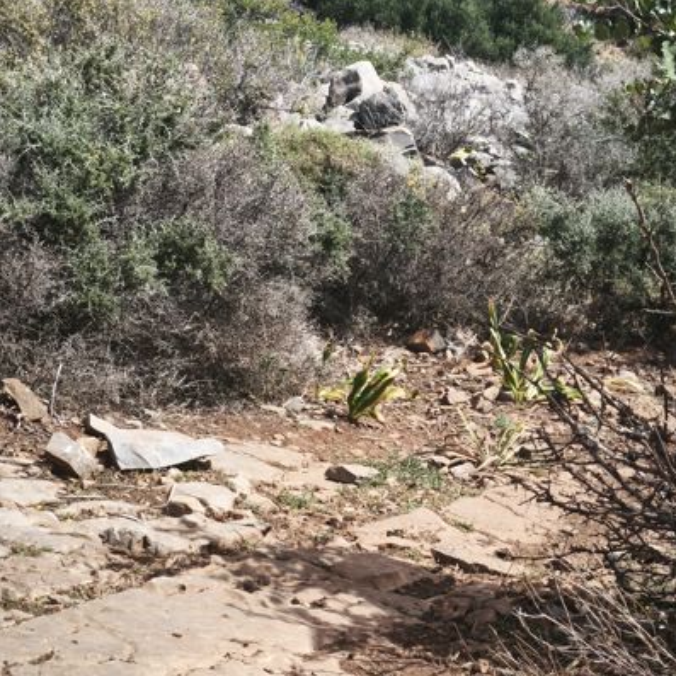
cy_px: 286
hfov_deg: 18.1
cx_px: 338
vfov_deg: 18.1
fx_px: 2121
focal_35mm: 96
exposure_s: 1/403
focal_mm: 7.1
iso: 50
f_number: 1.9
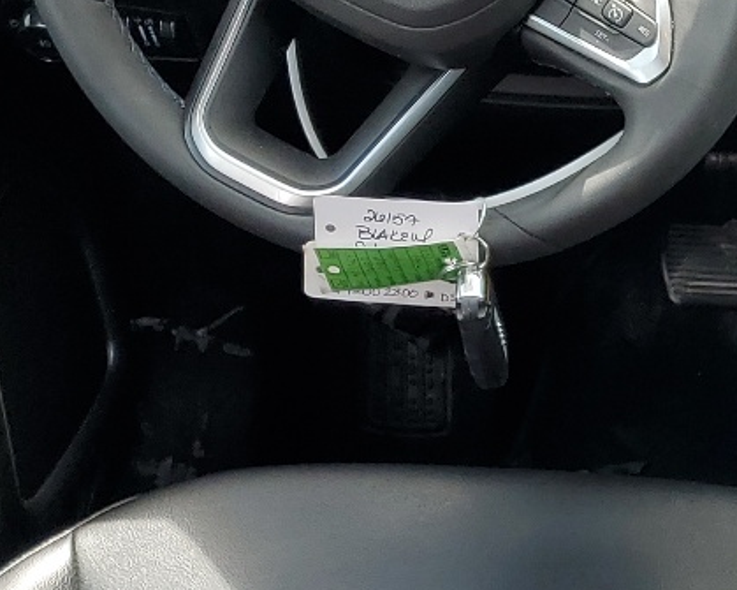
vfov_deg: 15.8
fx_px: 2115
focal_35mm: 97
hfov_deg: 17.8
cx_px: 1091
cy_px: 373
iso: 50
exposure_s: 1/256
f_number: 1.5
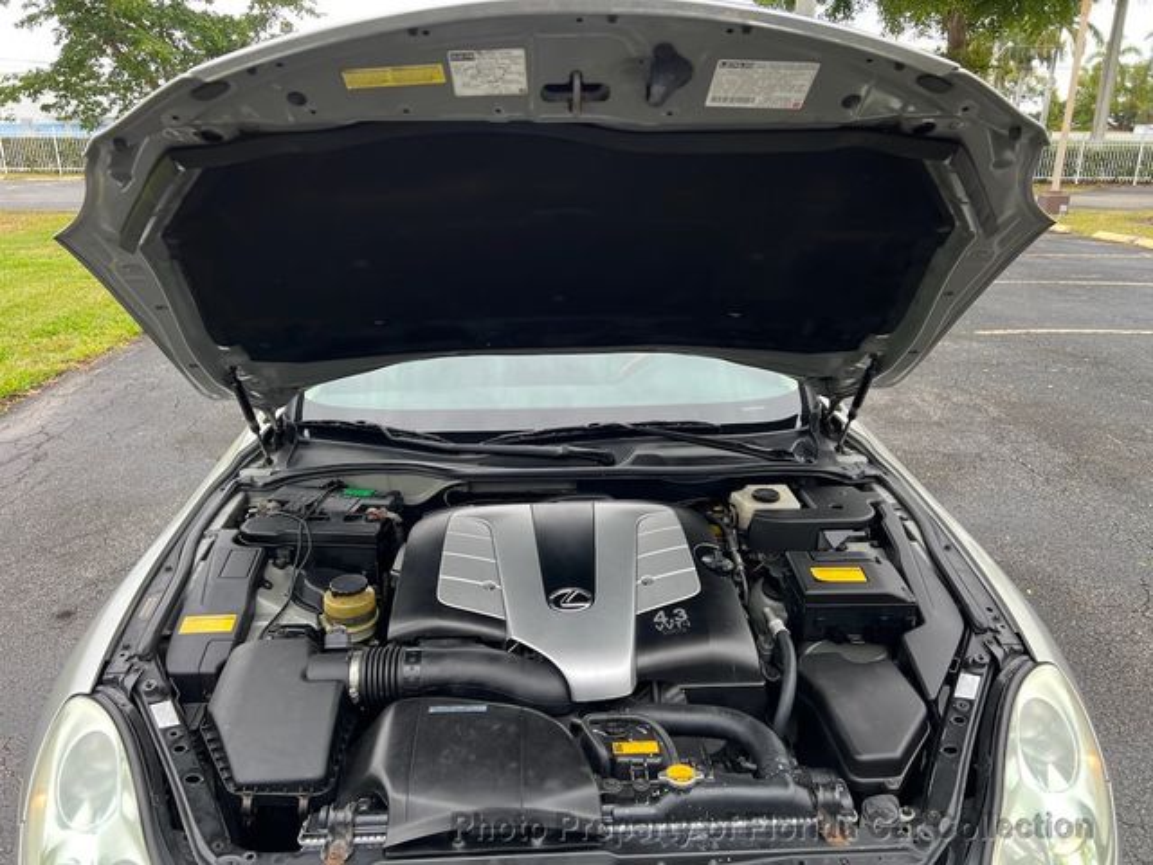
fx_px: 866
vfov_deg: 53.1
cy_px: 432
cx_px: 576
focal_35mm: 26
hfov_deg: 67.3
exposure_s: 1/203
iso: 40
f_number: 1.5
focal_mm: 5.7
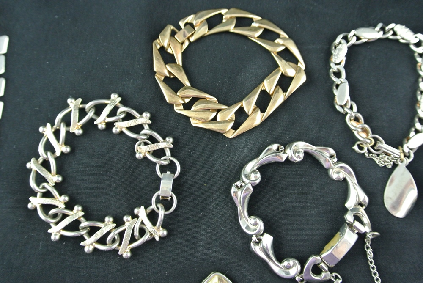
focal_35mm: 34
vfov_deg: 39.0
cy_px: 142
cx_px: 212
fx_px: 400
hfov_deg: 55.7
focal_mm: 12.7
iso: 560
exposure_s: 1/60
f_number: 3.8
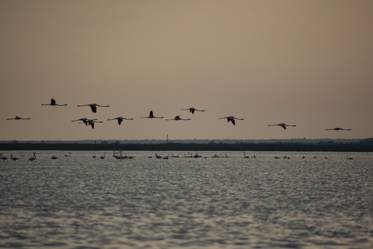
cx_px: 186
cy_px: 124
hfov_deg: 4.6
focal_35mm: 450
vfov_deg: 3.1
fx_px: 4662
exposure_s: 1/640
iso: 100
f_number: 6.3
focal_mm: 300
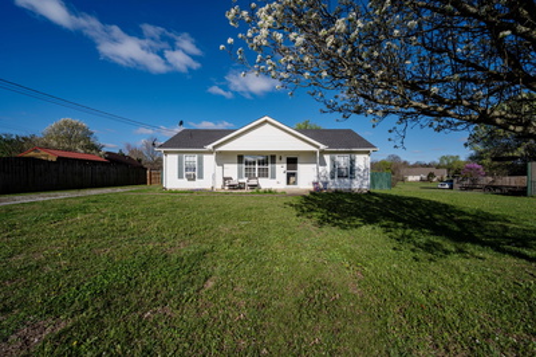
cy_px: 178
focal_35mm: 14
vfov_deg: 81.1
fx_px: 208
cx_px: 268
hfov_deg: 104.3
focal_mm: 14
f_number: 16
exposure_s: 1/160
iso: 100
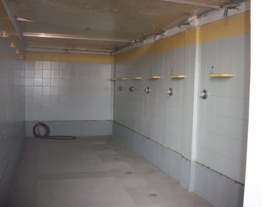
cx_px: 138
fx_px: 279
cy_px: 104
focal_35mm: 35
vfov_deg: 40.7
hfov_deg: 52.6
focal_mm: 6.3
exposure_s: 1/30
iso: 160
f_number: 3.1
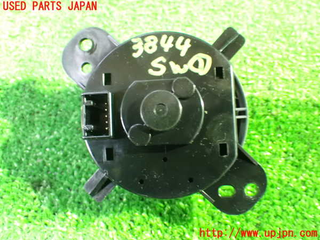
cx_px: 160
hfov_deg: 45.8
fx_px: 379
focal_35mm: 41
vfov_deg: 35.1
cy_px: 120
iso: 1600
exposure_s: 1/8
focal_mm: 7.31
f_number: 2.8
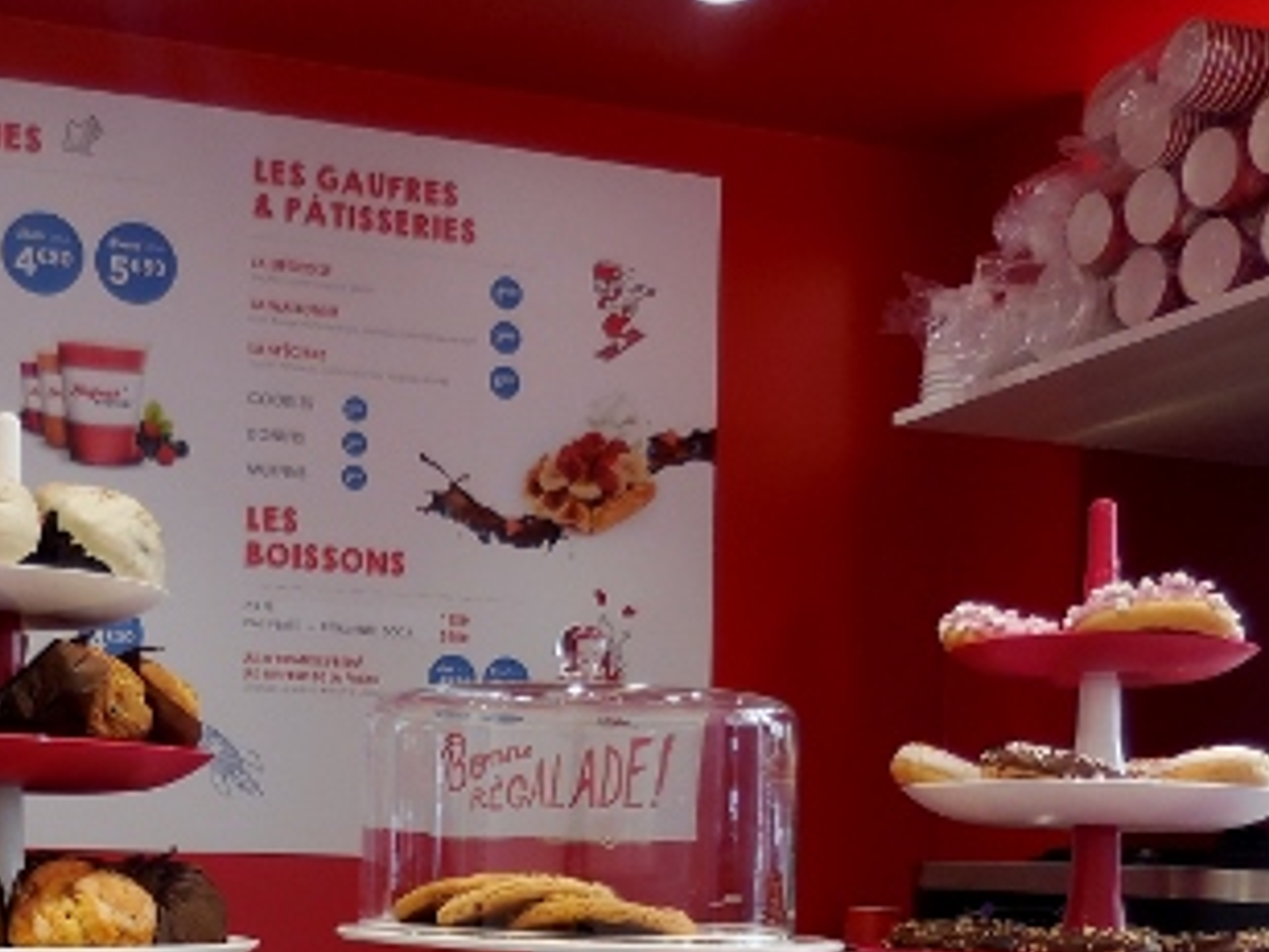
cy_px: 886
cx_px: 293
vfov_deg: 26.9
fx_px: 1906
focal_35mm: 52
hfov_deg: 35.8
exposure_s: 1/100
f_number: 3.3
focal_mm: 4.5
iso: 125
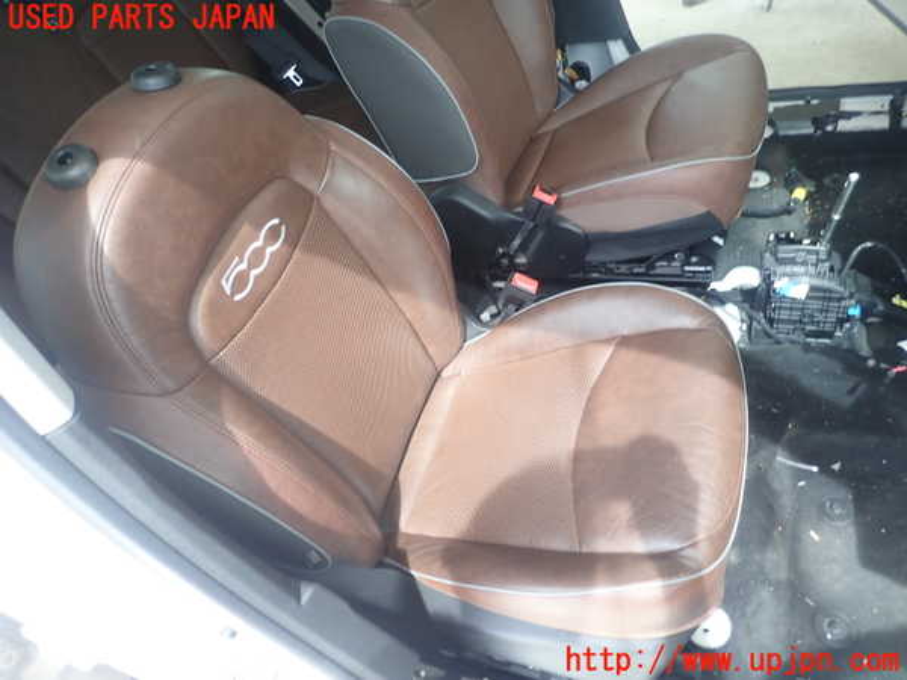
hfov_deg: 69.4
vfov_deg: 54.9
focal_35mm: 25
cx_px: 454
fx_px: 655
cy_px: 340
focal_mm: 4.5
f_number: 2
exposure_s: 1/30
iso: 200
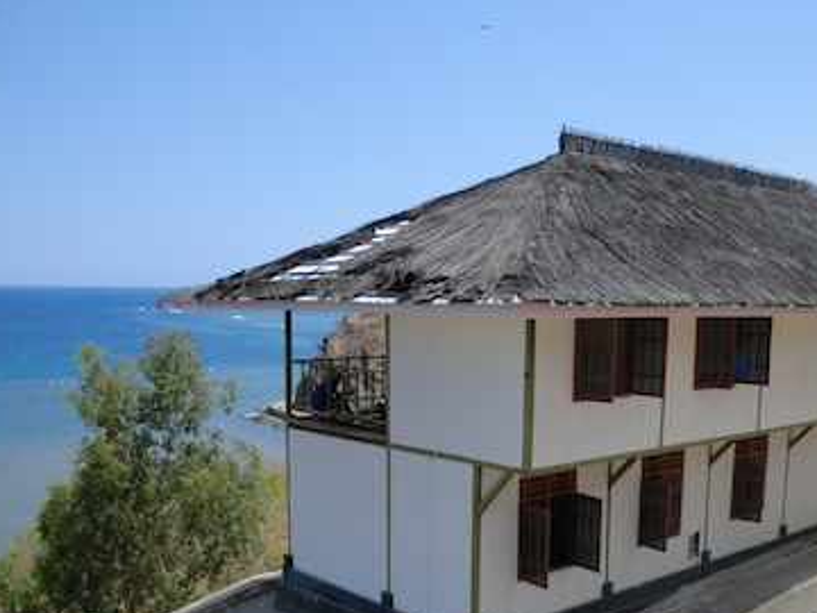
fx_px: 920
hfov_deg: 47.6
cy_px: 434
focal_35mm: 39
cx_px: 490
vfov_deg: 36.2
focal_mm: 4.9
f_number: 8
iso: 50
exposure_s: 1/160
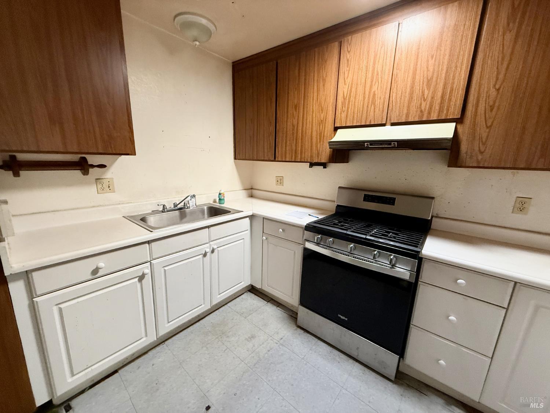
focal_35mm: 14
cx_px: 275
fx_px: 222
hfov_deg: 102.1
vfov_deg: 85.7
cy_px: 206
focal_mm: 2.22
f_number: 2.2
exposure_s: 1/99
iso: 320
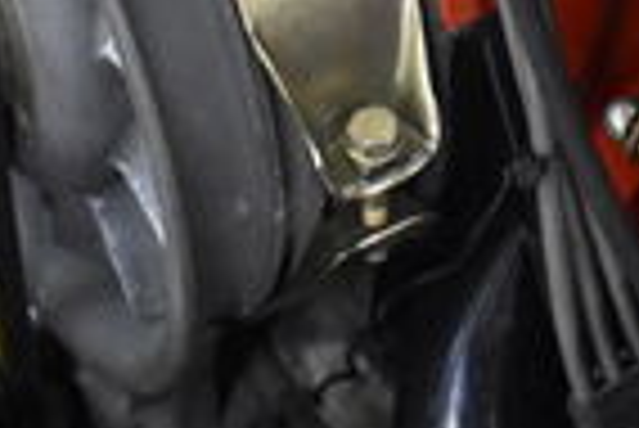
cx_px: 639
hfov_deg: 13.8
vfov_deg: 9.2
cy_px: -185
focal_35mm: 146
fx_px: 2594
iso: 2500
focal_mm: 18
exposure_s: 1/125
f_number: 3.5
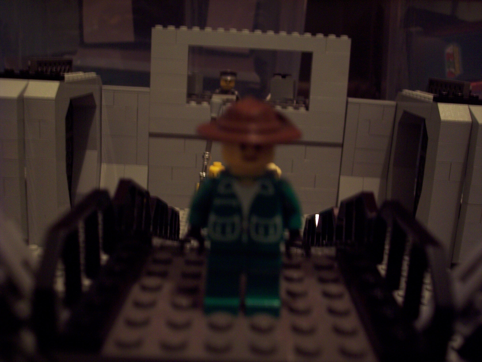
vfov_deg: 36.8
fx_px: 543
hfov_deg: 47.9
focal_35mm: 39
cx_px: 241
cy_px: 181
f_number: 3.4
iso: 200
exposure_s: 1/4
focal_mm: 8
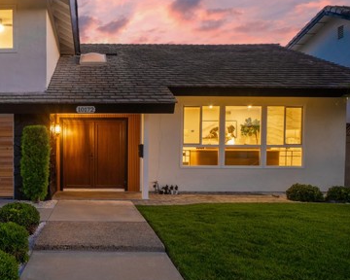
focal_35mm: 30
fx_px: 311
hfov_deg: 56.2
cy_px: 165
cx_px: 91
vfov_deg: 48.3
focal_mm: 12
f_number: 11
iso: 320
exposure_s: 2.5
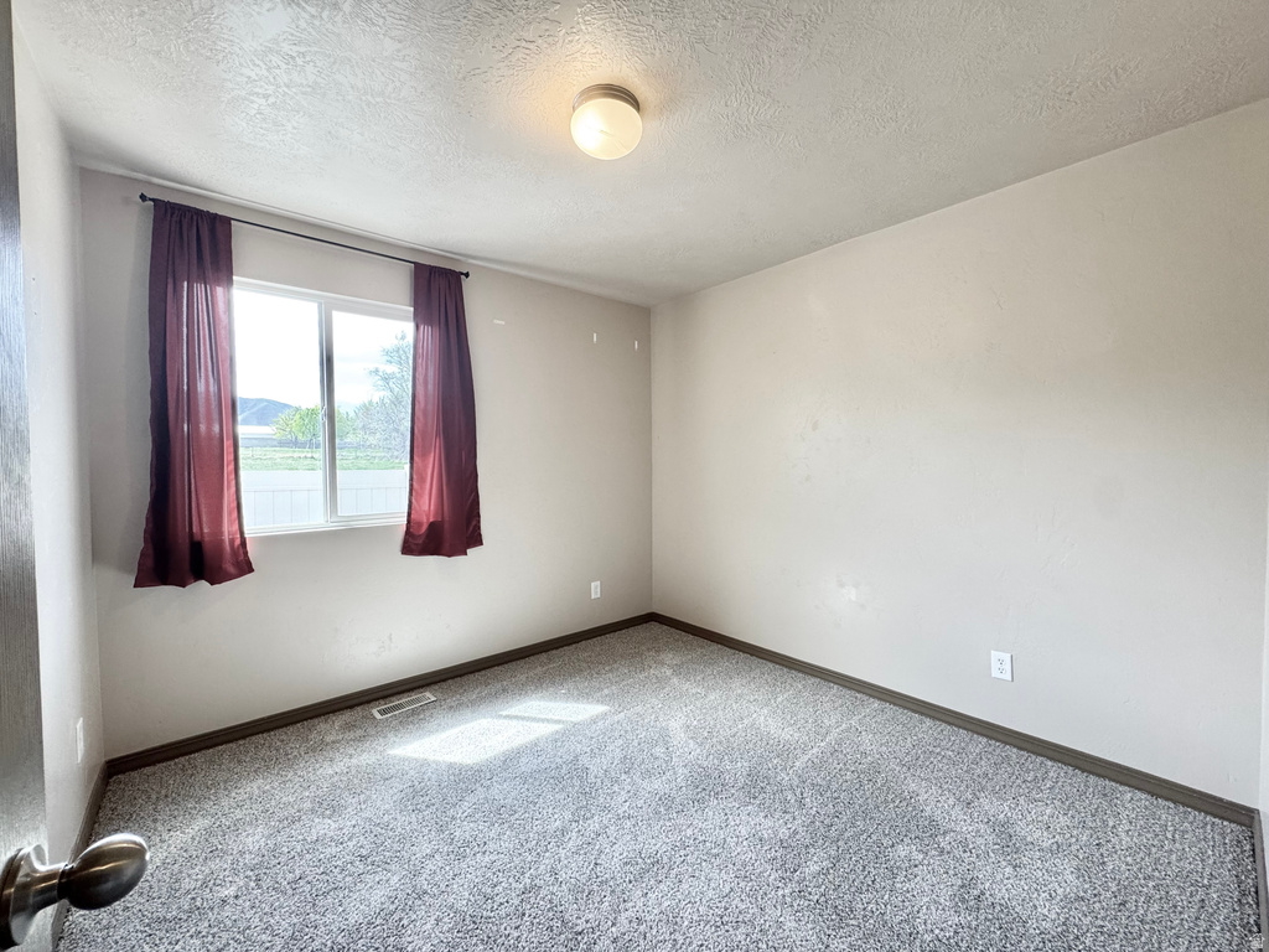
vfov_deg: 85.7
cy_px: 476
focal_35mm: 14
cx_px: 634
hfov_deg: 102.1
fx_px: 513
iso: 160
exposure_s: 1/120
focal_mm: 2.22
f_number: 2.2
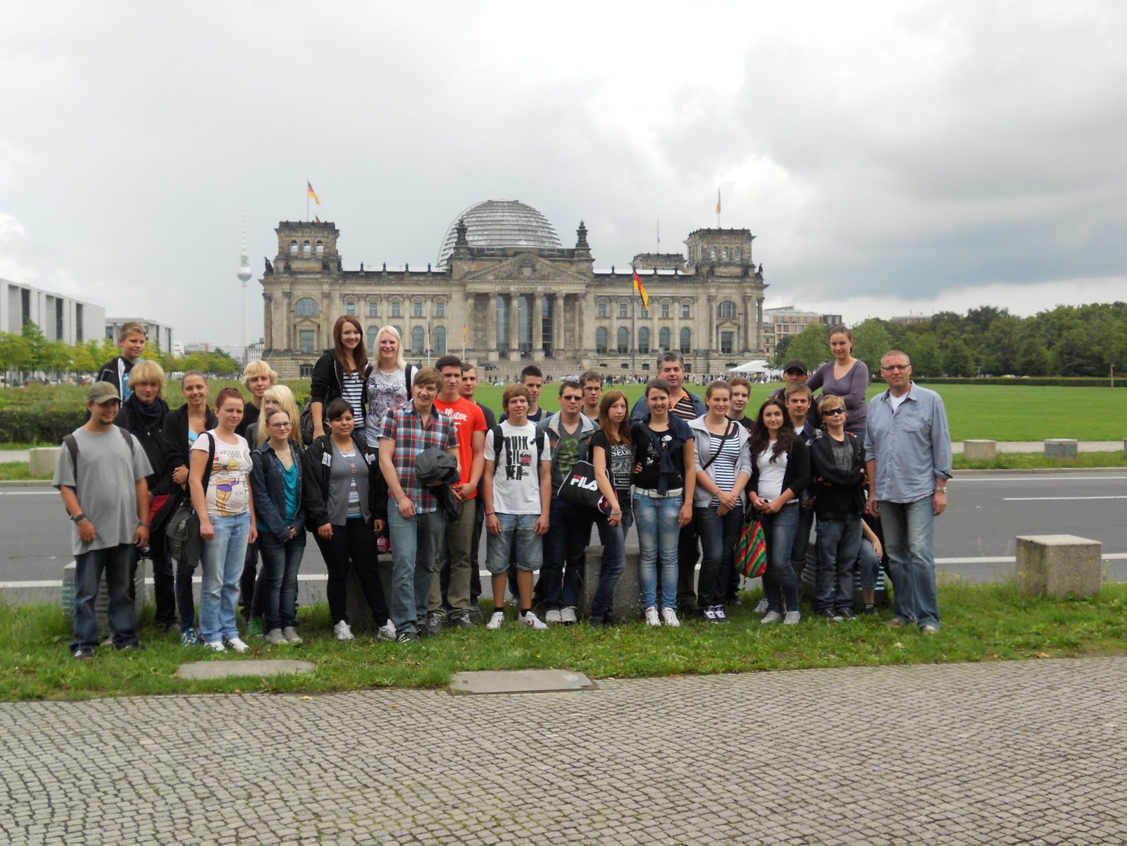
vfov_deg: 37.7
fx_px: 1237
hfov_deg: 49.0
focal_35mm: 38
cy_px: 423
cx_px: 564
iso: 80
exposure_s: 1/320
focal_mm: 6.9
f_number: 3.9
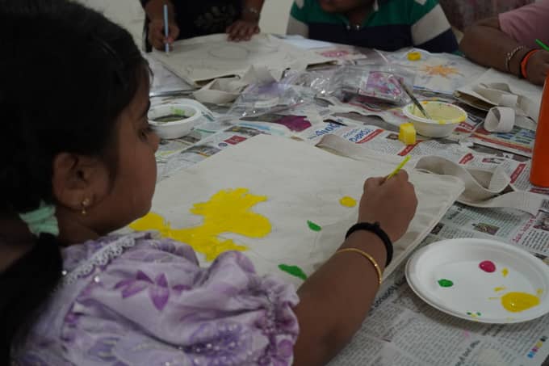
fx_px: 640
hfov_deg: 46.4
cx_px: 274
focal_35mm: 42
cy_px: 183
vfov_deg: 31.9
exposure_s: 1/160
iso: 2500
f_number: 4.5
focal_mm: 28
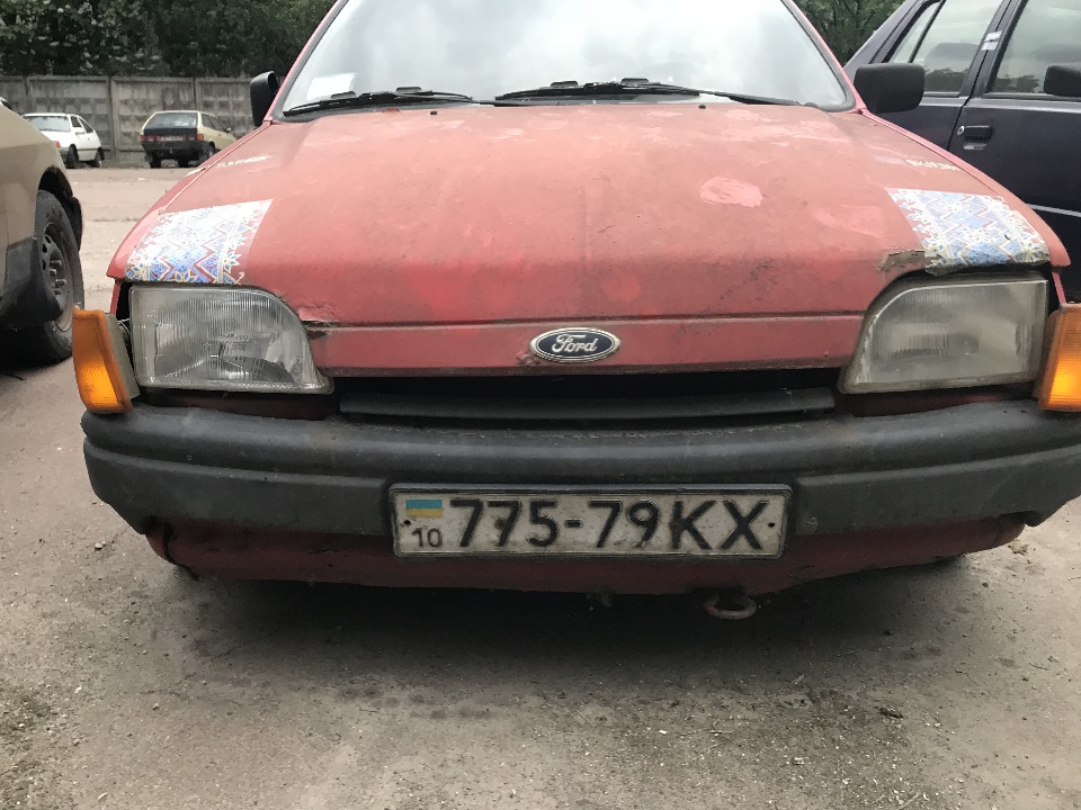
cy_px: 405
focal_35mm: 28
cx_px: 540
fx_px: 874
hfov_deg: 63.4
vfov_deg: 49.7
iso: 40
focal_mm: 3.99
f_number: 1.8
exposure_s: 1/24
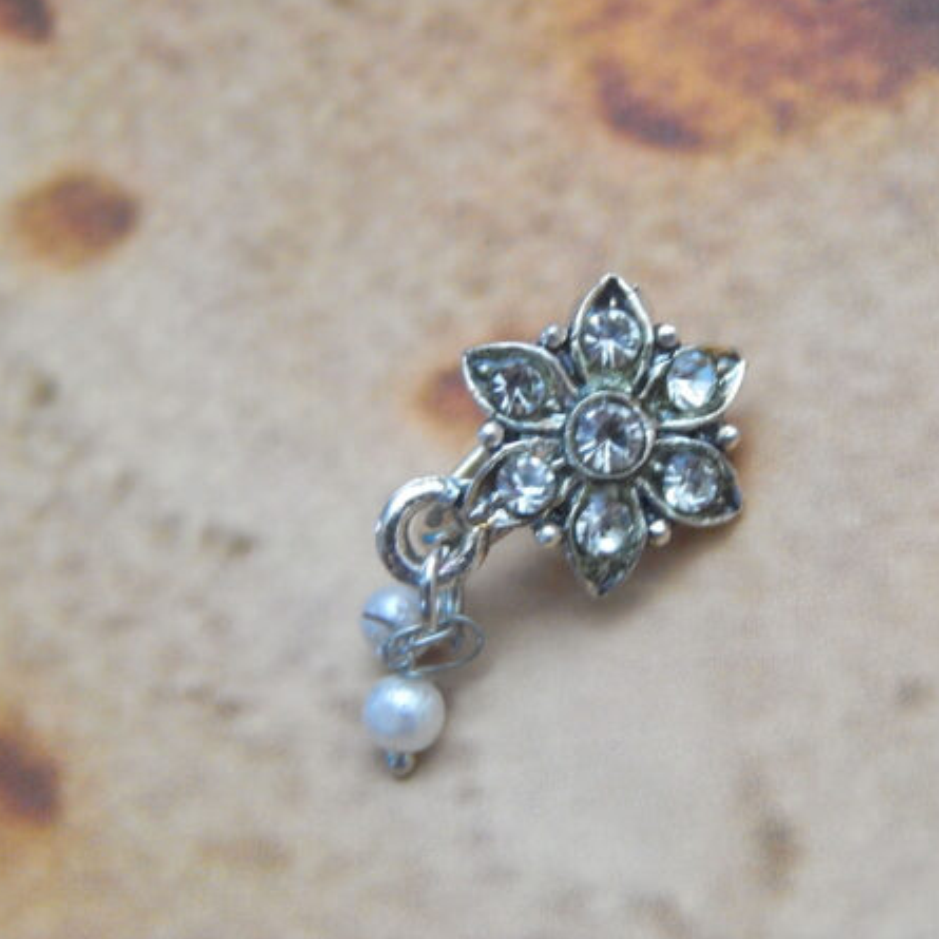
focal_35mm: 124
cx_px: 582
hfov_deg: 14.1
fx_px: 3806
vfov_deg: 14.1
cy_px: 471
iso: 800
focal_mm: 18.7
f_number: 4.5
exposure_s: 1/13
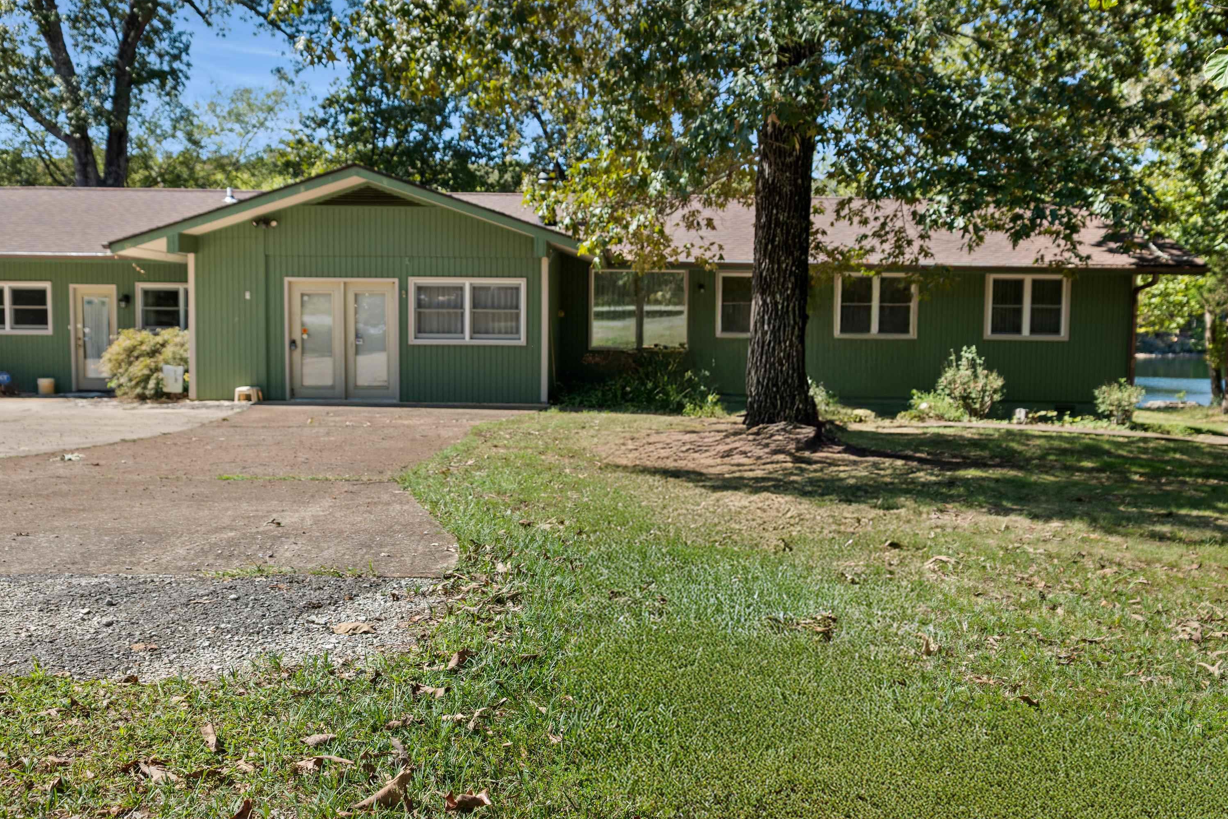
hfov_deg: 53.1
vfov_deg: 36.9
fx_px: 1228
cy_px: 409
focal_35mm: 36
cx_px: 624
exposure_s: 1/640
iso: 250
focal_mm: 35
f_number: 5.6
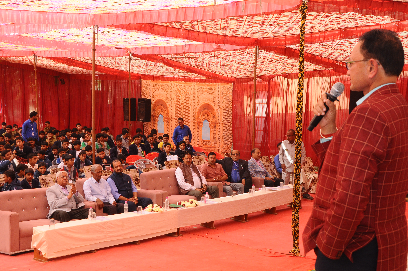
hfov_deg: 35.1
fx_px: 645
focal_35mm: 57
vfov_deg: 23.7
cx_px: 204
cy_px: 136
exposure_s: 1/160
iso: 640
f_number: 9
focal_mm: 38
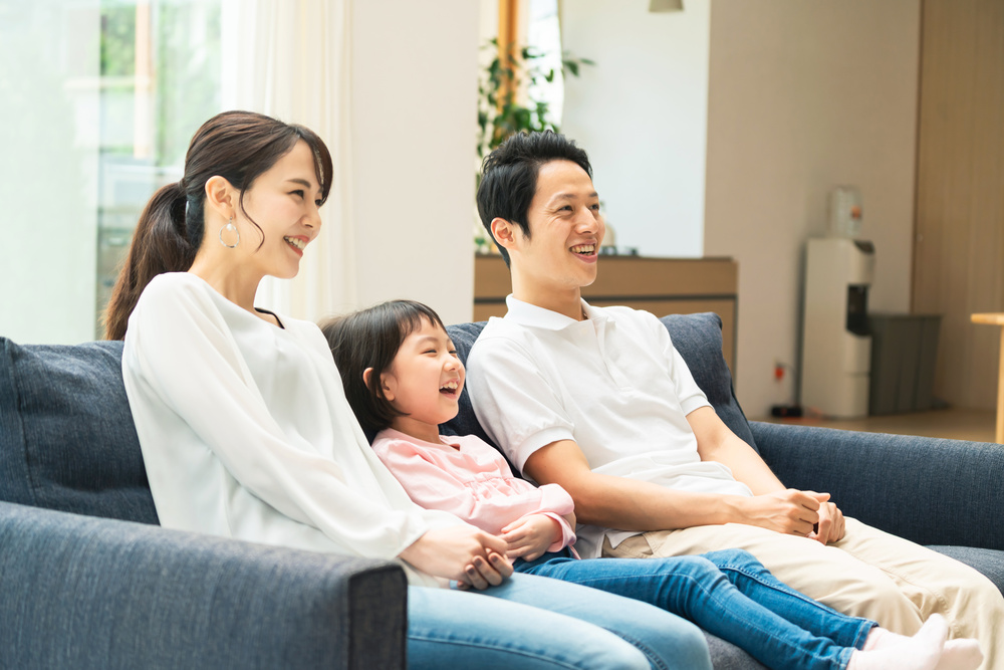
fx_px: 2064
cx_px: 502
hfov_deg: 27.3
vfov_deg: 18.4
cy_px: 335
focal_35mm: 74
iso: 400
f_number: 4
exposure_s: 1/160
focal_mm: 74
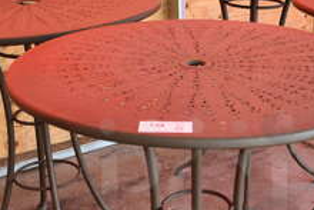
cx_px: 196
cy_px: 184
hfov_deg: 26.9
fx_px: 655
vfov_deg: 18.0
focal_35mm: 75
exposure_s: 1/125
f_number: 3.5
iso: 800
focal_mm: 18
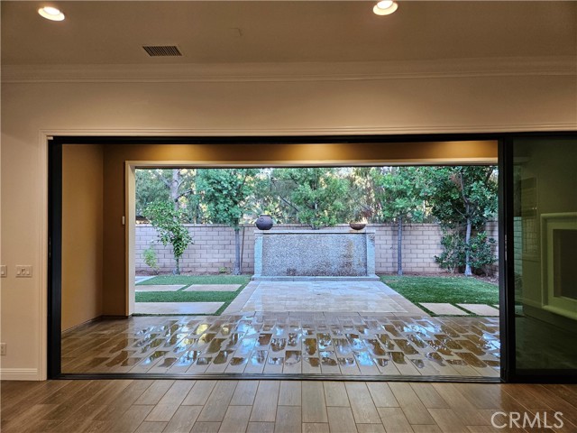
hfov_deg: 73.9
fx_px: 383
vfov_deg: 58.9
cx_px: 288
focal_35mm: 23
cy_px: 216
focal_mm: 5.4
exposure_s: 1/120
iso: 160
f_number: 1.8
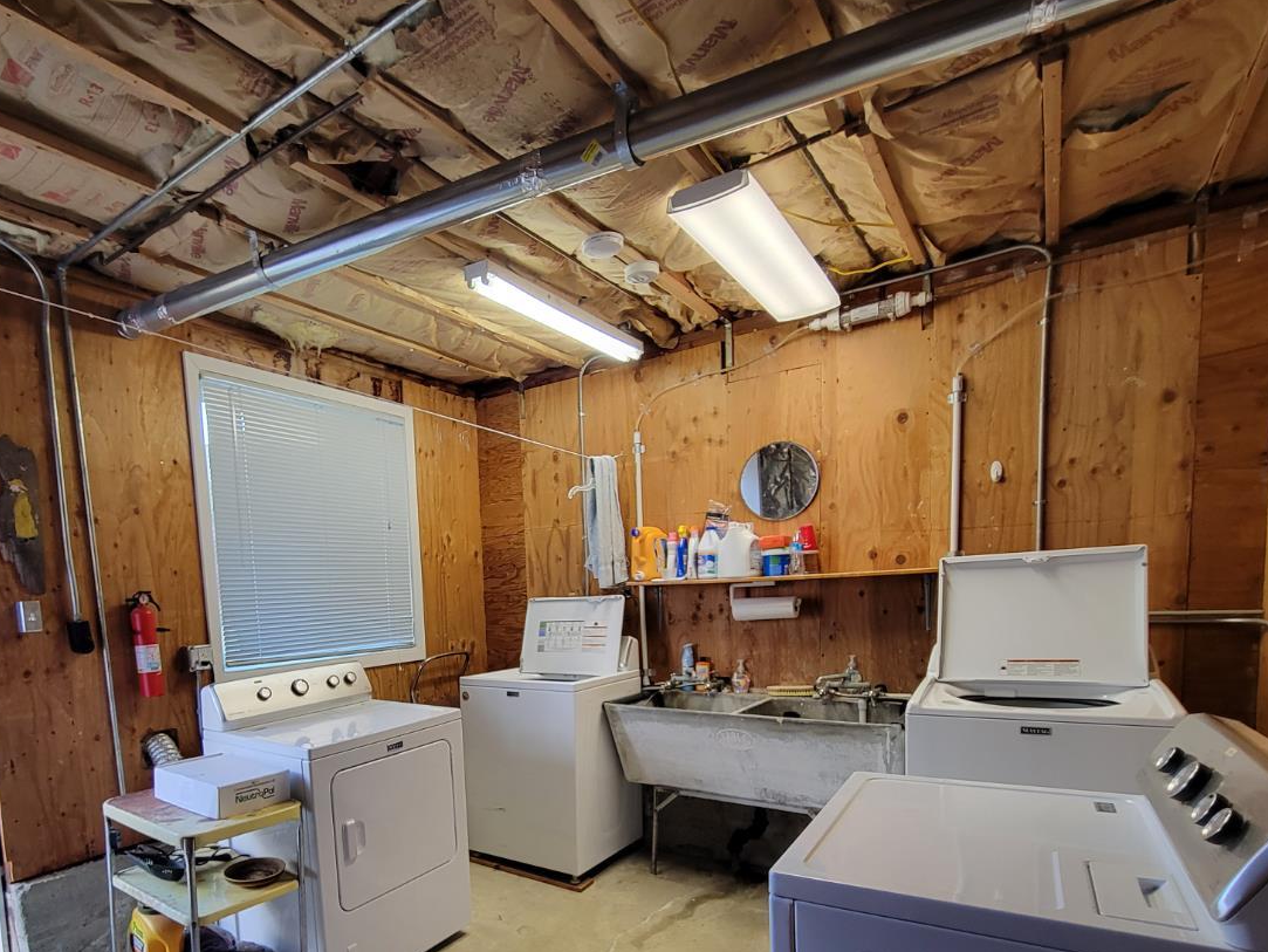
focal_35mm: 18
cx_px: 486
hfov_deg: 86.2
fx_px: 660
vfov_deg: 69.4
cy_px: 642
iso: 125
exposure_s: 1/60
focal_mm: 2.2
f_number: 2.2
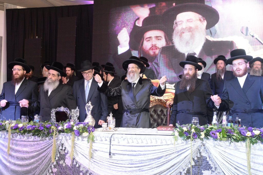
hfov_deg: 54.4
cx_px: 132
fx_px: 256
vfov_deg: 37.9
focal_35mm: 35
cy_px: 88
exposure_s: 1/100
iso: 4000
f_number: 6.3
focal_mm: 35
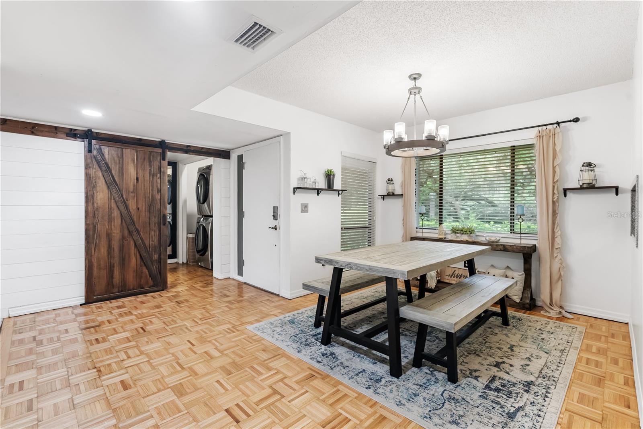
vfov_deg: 73.8
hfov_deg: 96.7
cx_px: 322
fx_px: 286
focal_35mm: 16
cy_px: 214
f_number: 8
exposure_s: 1/5
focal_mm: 16
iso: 1000
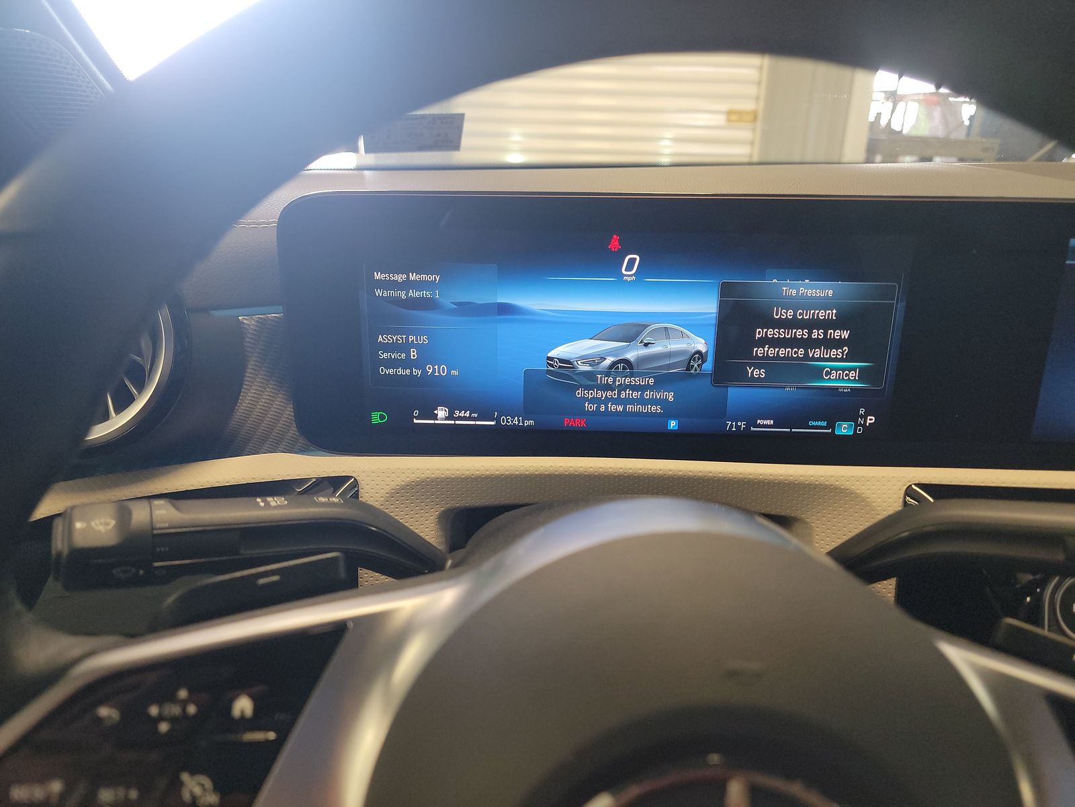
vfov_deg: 56.8
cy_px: 404
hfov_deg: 71.6
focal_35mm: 24
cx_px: 538
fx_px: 745
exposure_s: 1/59
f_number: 1.8
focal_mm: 6.7
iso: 470
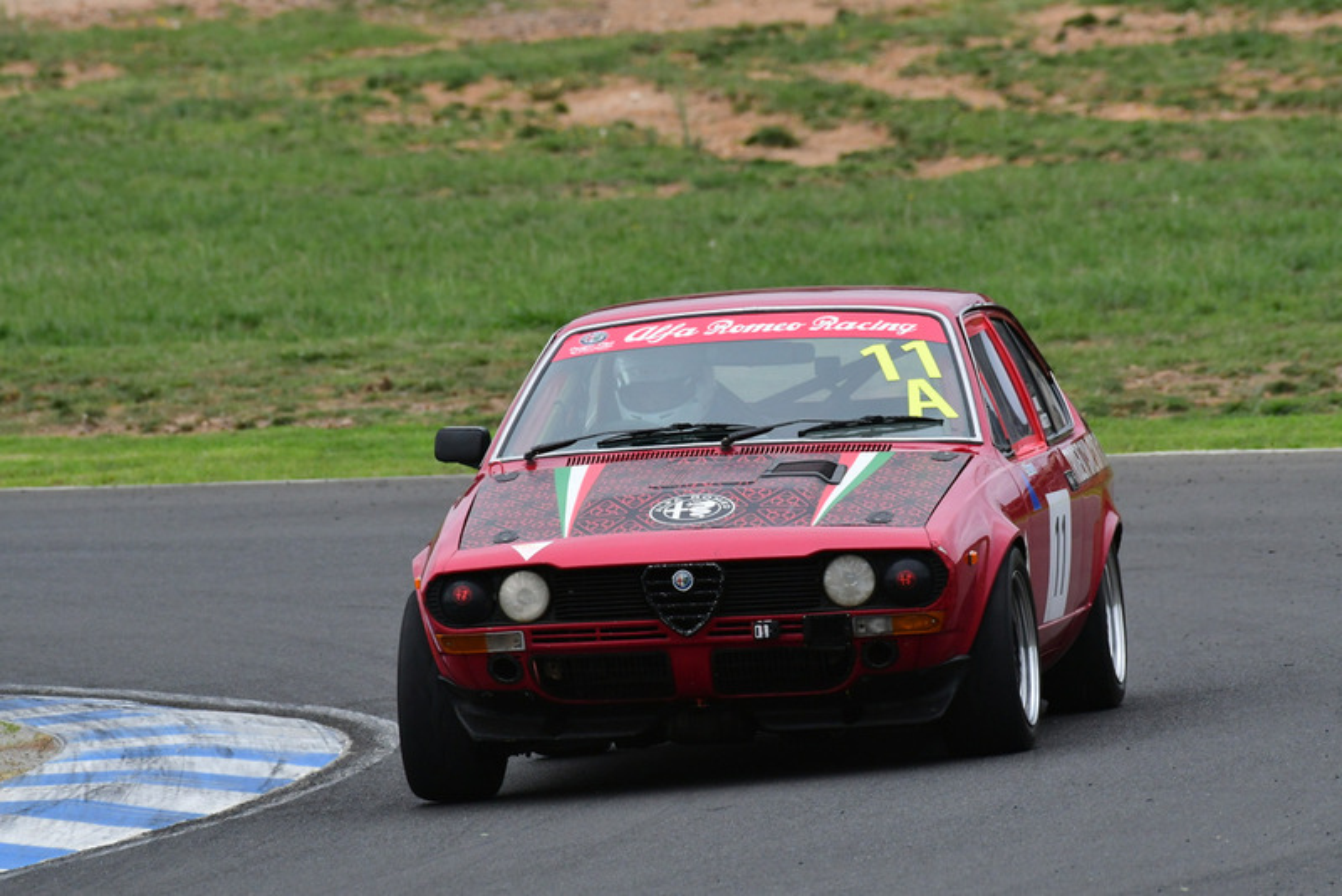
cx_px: 671
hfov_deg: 2.7
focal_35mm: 750
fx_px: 27967
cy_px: 448
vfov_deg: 1.8
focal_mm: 500
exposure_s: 1/640
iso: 1250
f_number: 11
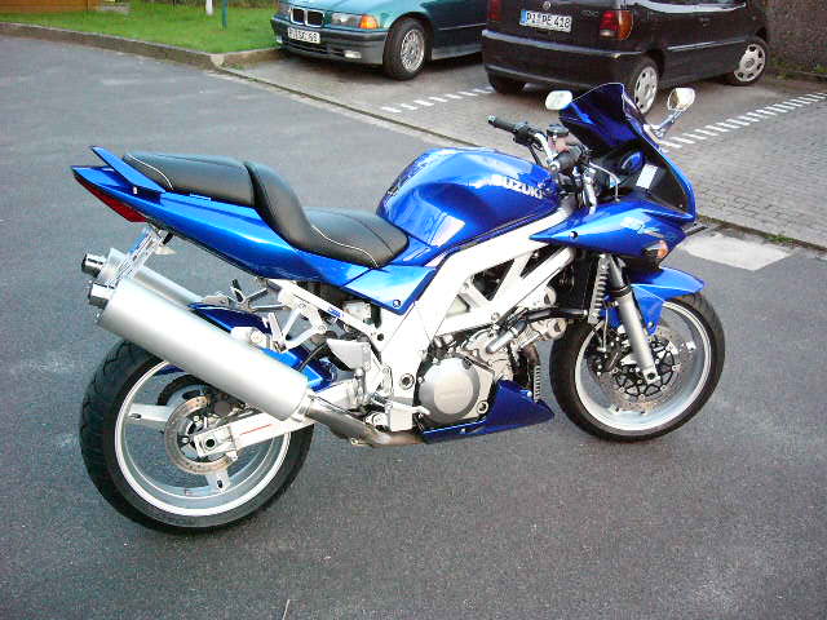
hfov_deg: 52.6
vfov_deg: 40.7
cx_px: 414
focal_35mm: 35
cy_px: 310
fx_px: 836
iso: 400
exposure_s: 1/40
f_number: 2.8
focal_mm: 5.8
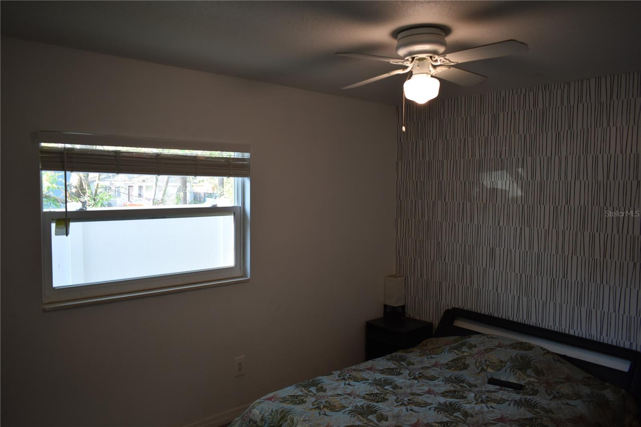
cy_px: 214
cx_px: 320
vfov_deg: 47.9
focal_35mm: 27
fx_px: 481
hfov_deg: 67.4
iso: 400
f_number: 4.5
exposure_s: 1/80
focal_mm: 18
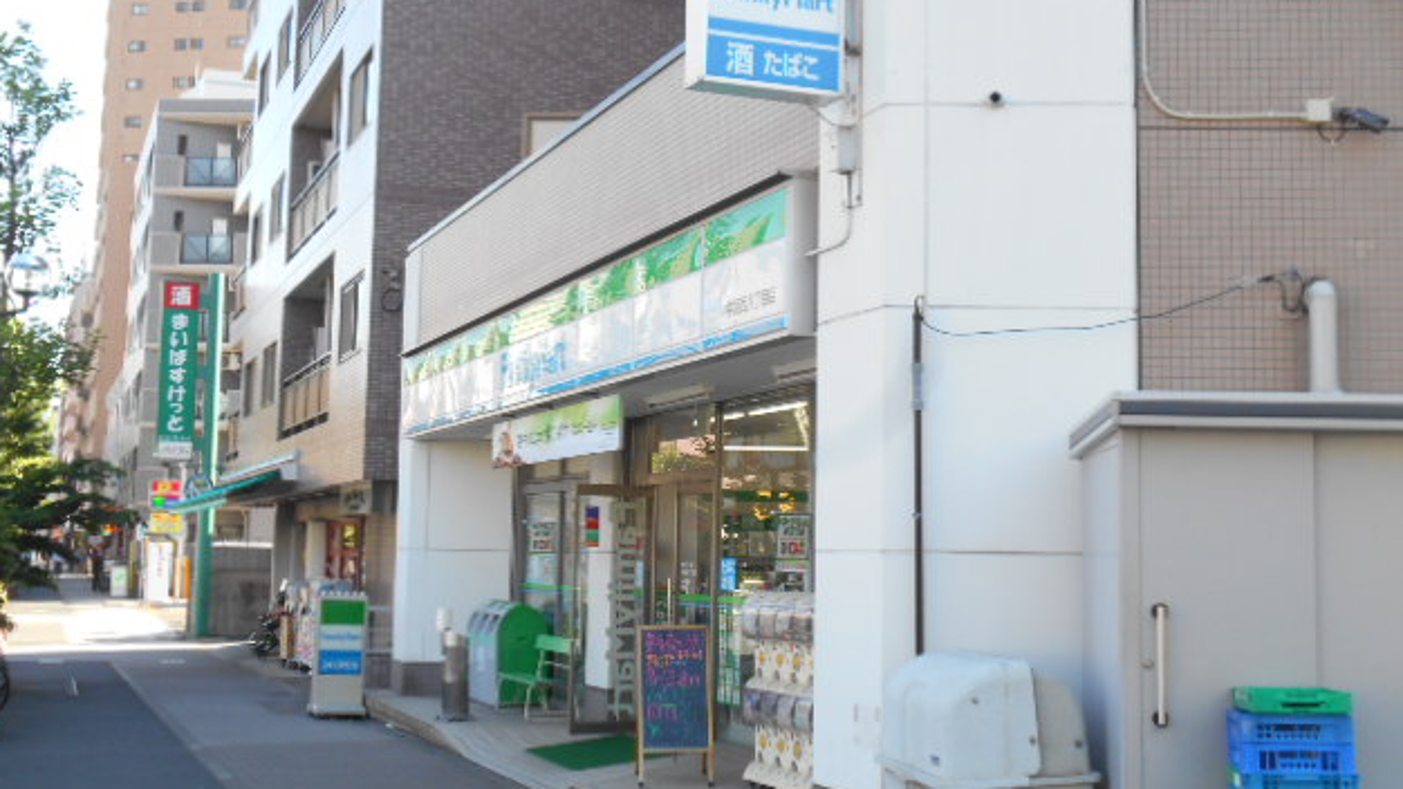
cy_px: 363
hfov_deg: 42.1
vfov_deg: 24.4
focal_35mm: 49
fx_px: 1823
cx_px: 688
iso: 180
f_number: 4.2
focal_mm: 7.7
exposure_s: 1/250
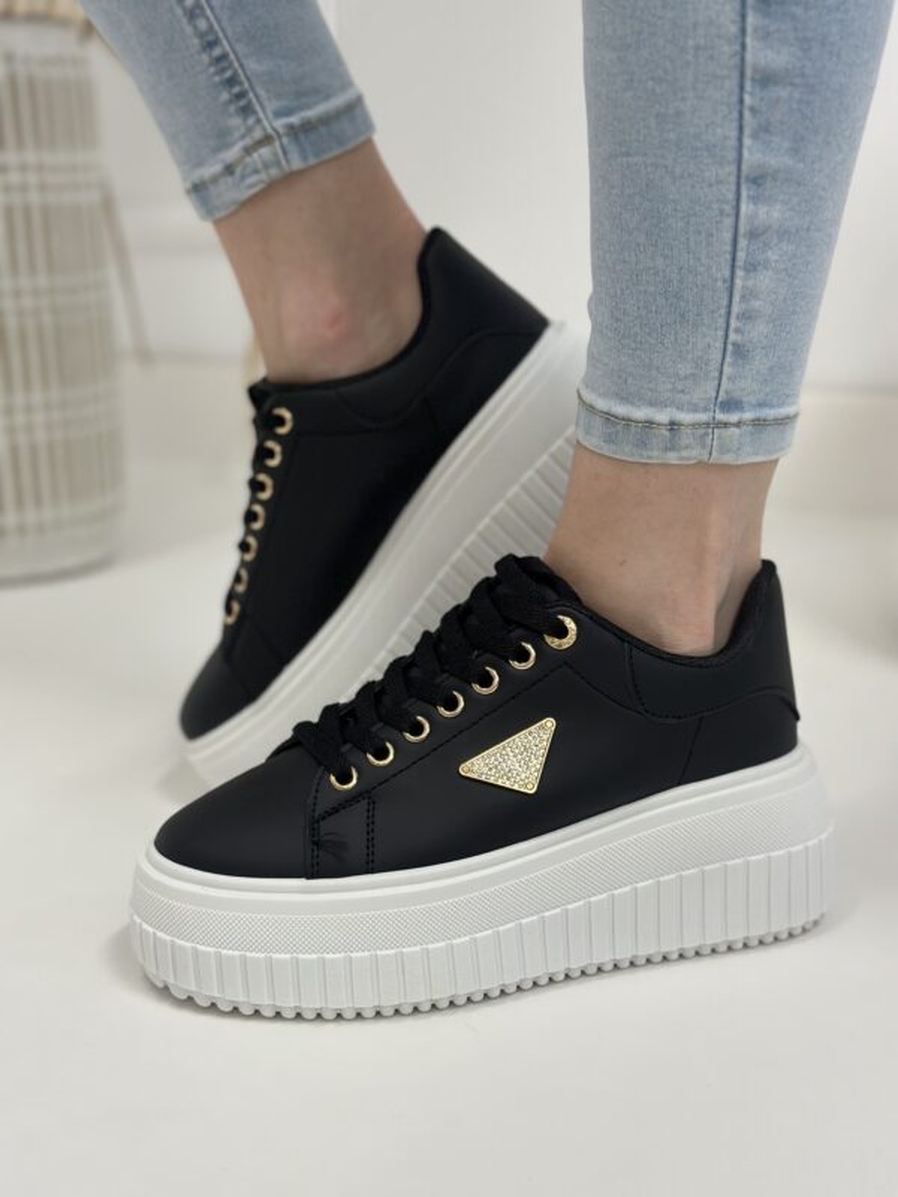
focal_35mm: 48
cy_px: 598
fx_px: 1660
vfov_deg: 39.7
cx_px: 449
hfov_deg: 30.3
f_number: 1.78
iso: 125
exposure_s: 1/100
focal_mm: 6.86
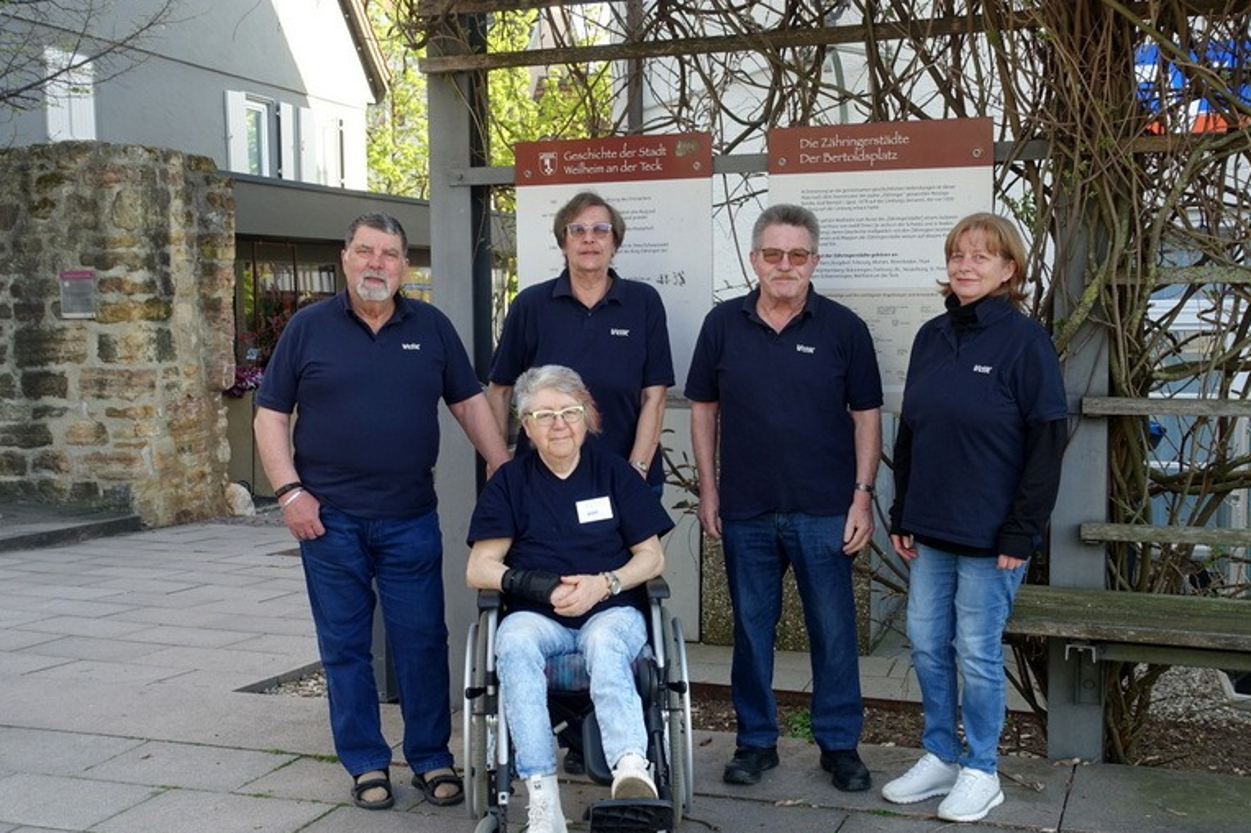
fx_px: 1494
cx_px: 610
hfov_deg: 45.4
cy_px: 429
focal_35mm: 43
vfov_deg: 31.2
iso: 125
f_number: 4
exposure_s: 1/100
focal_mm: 14.9
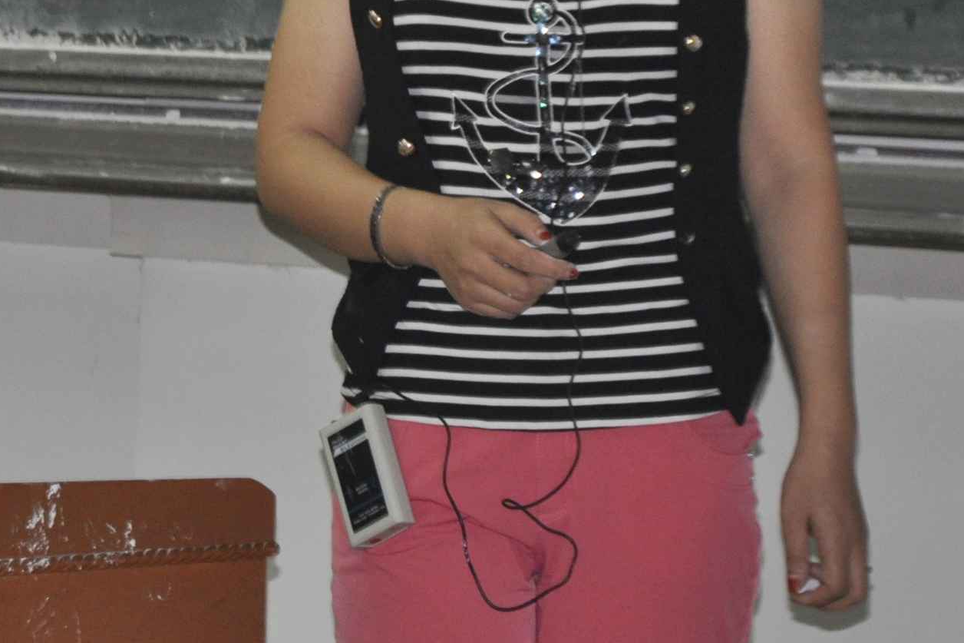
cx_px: 223
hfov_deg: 5.5
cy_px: -30
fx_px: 10066
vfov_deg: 3.7
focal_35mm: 376
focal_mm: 98
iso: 800
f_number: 5.6
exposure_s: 1/60
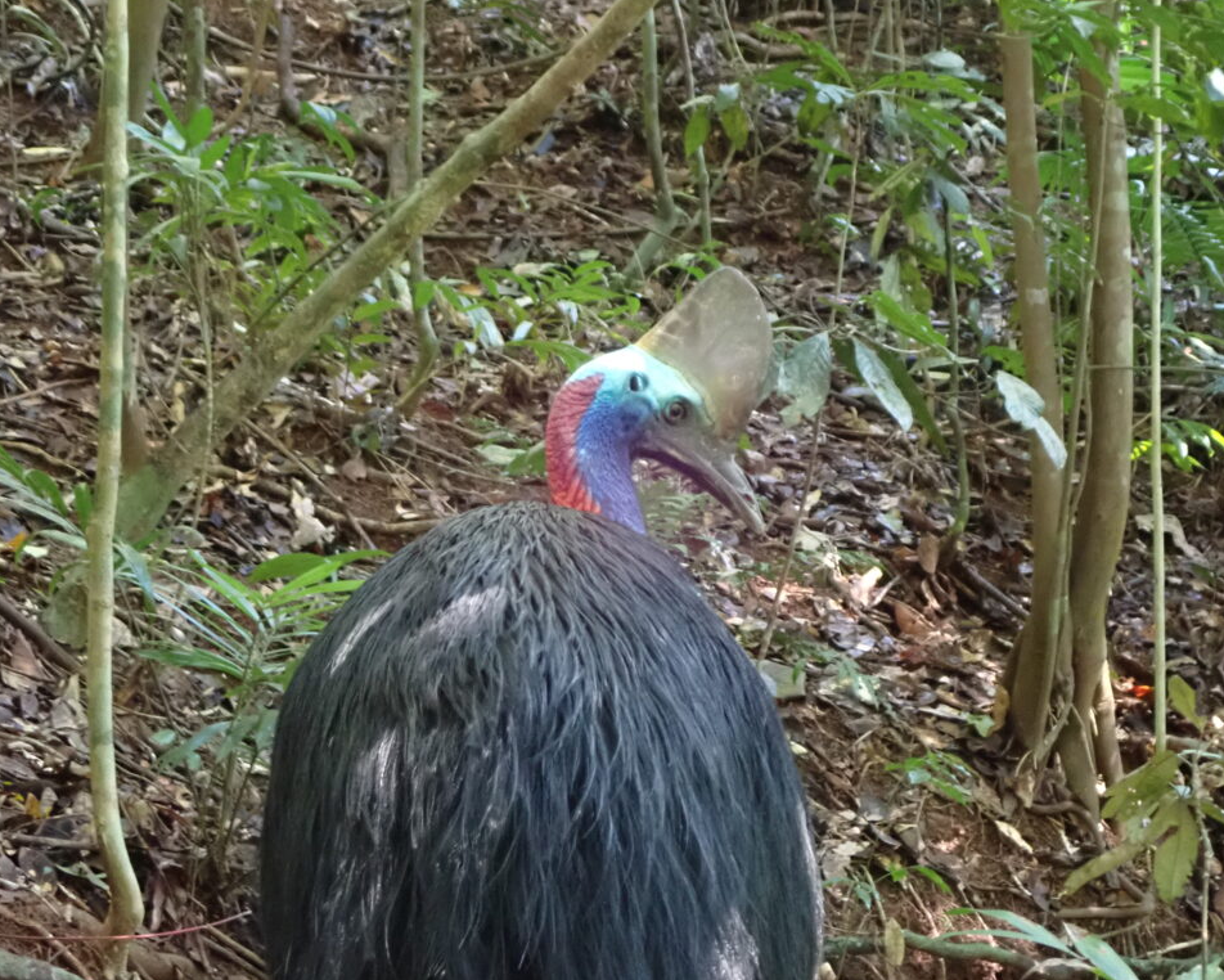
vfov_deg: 14.7
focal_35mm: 105
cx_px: 633
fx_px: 3804
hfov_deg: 18.3
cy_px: 490
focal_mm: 18
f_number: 4.9
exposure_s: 1/13
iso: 1600
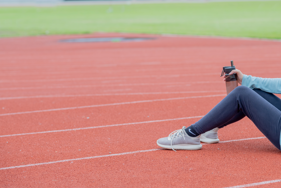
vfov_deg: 9.6
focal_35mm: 142
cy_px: 49
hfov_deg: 14.4
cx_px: 198
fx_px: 1108
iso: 400
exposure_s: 1/640
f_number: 2.8
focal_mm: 85
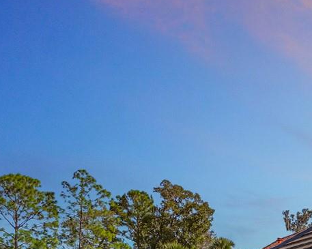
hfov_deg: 21.5
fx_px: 757
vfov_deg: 17.0
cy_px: 368
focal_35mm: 82
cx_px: 380
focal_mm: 12.29
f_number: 2.8
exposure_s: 1/1250
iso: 120
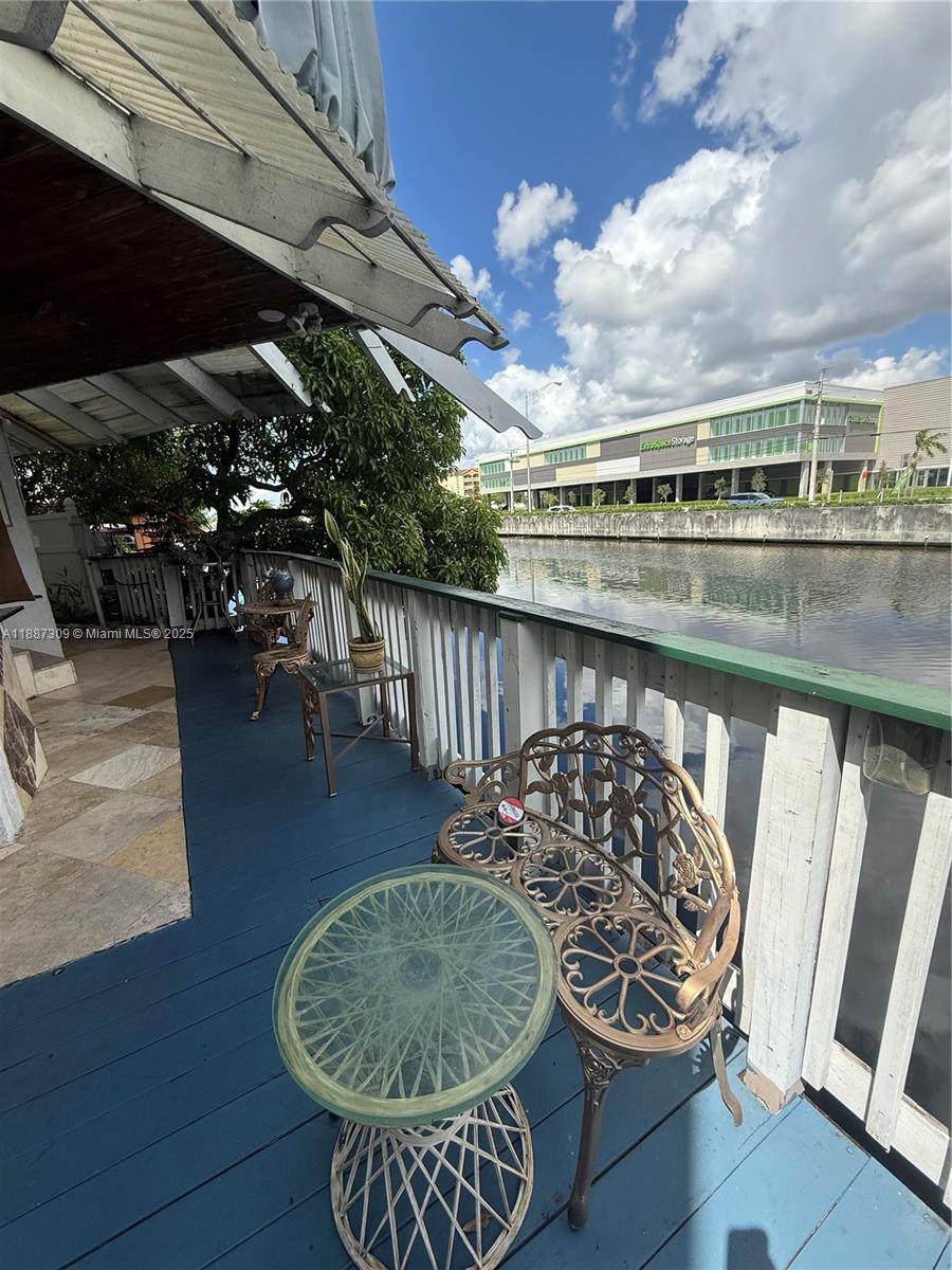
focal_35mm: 14
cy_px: 635
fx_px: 513
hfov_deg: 85.7
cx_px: 476
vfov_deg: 102.1
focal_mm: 2.22
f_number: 2.2
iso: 64
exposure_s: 1/1613
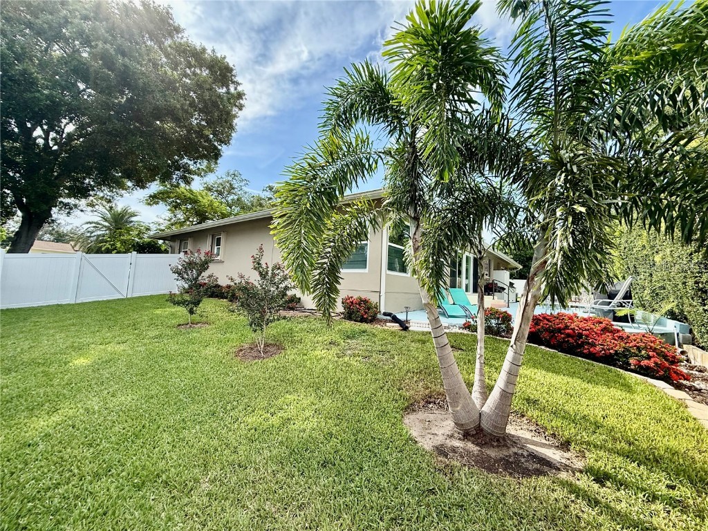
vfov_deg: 85.7
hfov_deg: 102.1
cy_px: 266
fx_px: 286
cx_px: 354
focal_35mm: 14
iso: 64
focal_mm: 2.22
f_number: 2.2
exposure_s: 1/1033
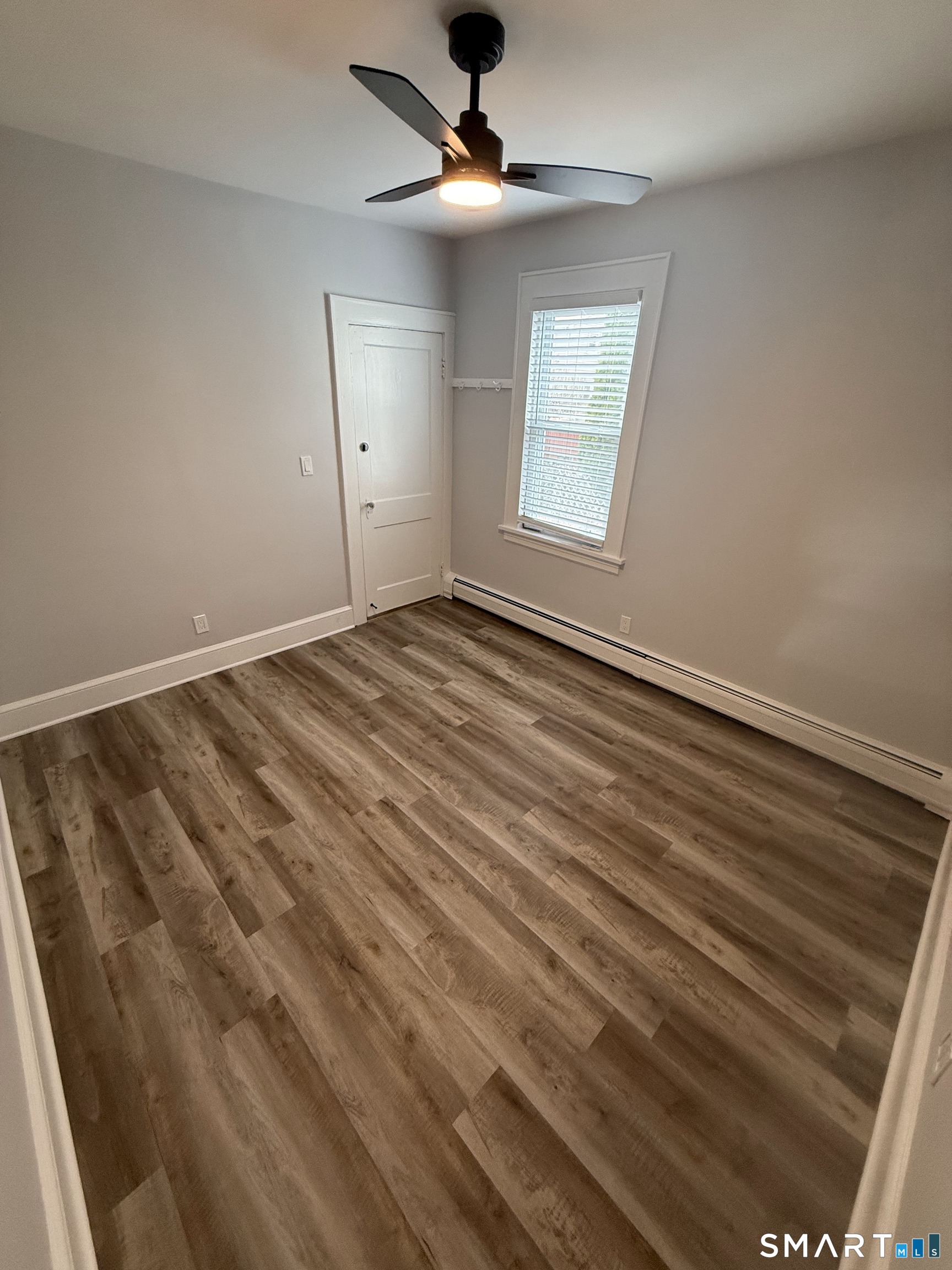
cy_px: 635
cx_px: 476
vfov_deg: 102.1
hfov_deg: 85.7
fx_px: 513
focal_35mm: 14
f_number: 2.2
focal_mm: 2.22
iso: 250
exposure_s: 1/120
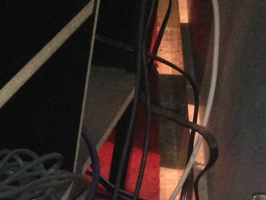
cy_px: 403
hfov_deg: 11.9
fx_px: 1207
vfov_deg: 8.9
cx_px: -162
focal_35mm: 157
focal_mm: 4.12
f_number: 2.4
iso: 250
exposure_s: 1/16
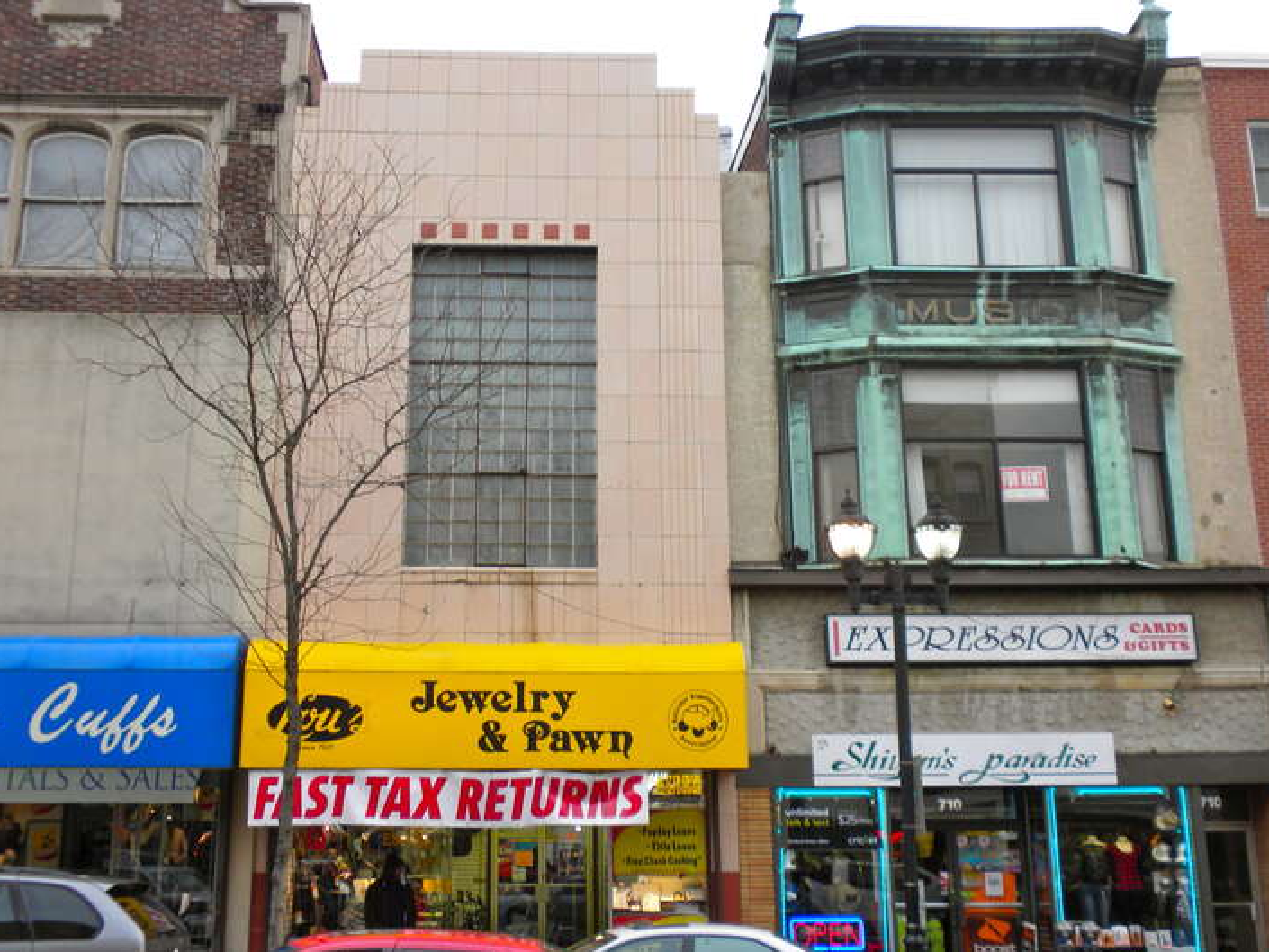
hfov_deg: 44.8
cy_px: 452
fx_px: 1540
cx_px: 596
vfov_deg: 34.4
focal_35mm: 42
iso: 64
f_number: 3.5
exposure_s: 1/90.6
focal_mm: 6.6
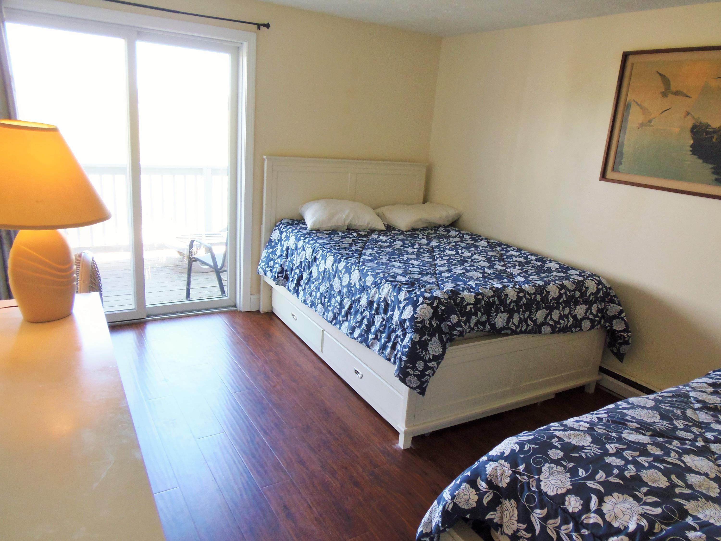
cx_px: 360
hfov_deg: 71.6
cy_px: 270
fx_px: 500
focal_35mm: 24
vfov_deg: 56.8
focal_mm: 4.3
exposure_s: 1/30
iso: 125
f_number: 2.9
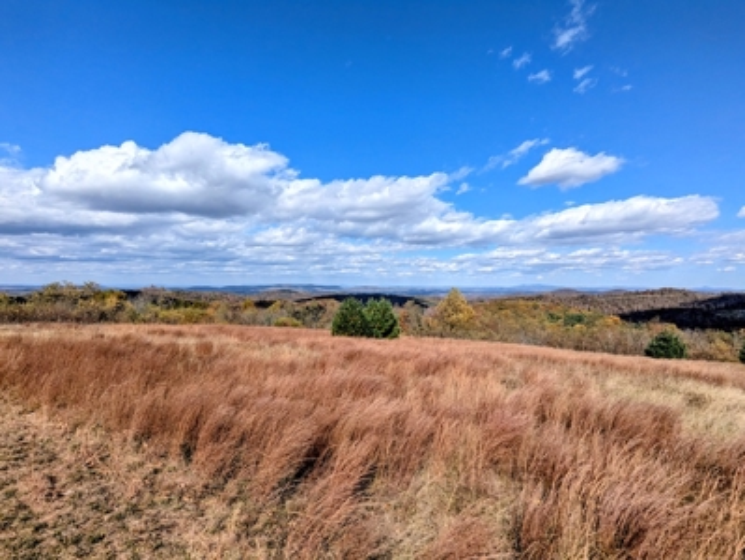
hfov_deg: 94.4
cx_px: 372
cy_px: 280
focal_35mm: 16
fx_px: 345
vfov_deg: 78.2
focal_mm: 2.35
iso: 50
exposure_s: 1/2632
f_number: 2.2
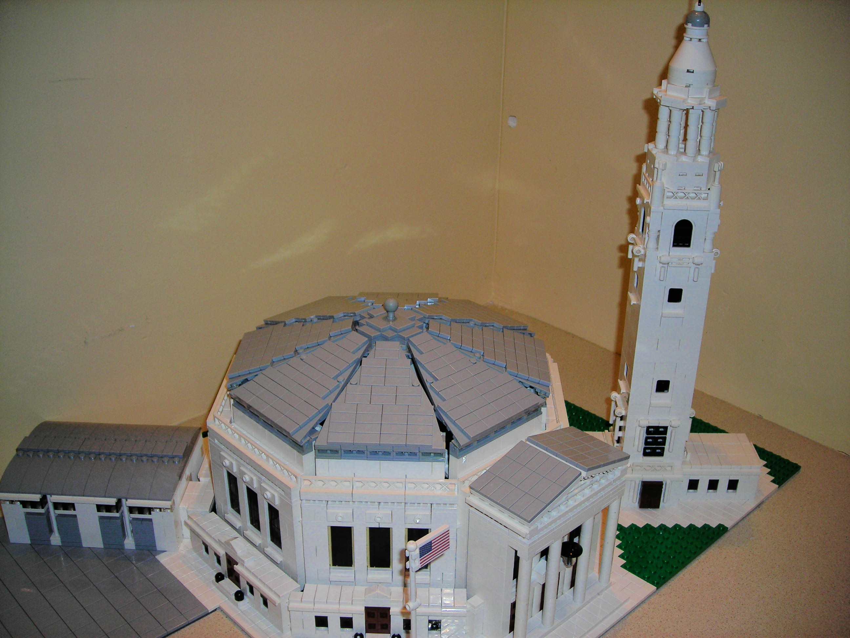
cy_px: 319
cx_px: 425
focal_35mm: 38
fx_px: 933
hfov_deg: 49.0
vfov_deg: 37.7
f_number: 3.2
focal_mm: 6.3
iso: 50
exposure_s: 1/60.1
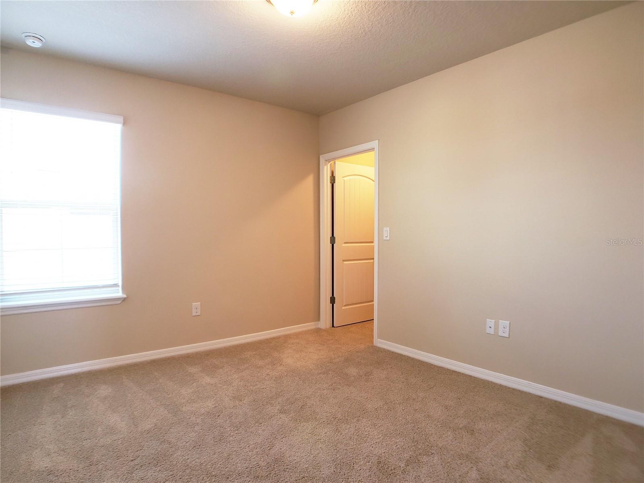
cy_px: 242
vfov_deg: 53.1
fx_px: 484
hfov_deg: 67.3
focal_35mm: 26
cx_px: 322
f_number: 2.4
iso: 100
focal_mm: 4.3
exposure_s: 1/60
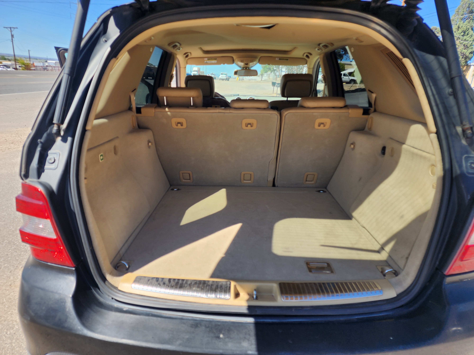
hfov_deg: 73.9
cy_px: 178
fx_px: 315
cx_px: 237
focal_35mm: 23
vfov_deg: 58.9
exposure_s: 1/416
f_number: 1.8
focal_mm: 6.4
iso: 12
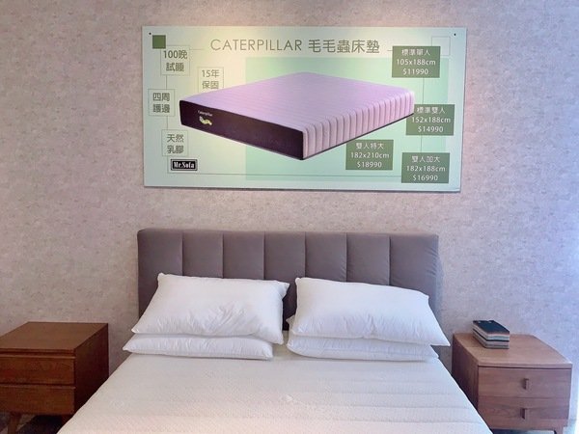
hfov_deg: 67.3
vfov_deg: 53.1
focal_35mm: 26
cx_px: 290
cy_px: 217
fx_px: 435
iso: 100
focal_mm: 4.25
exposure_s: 1/121
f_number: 1.8
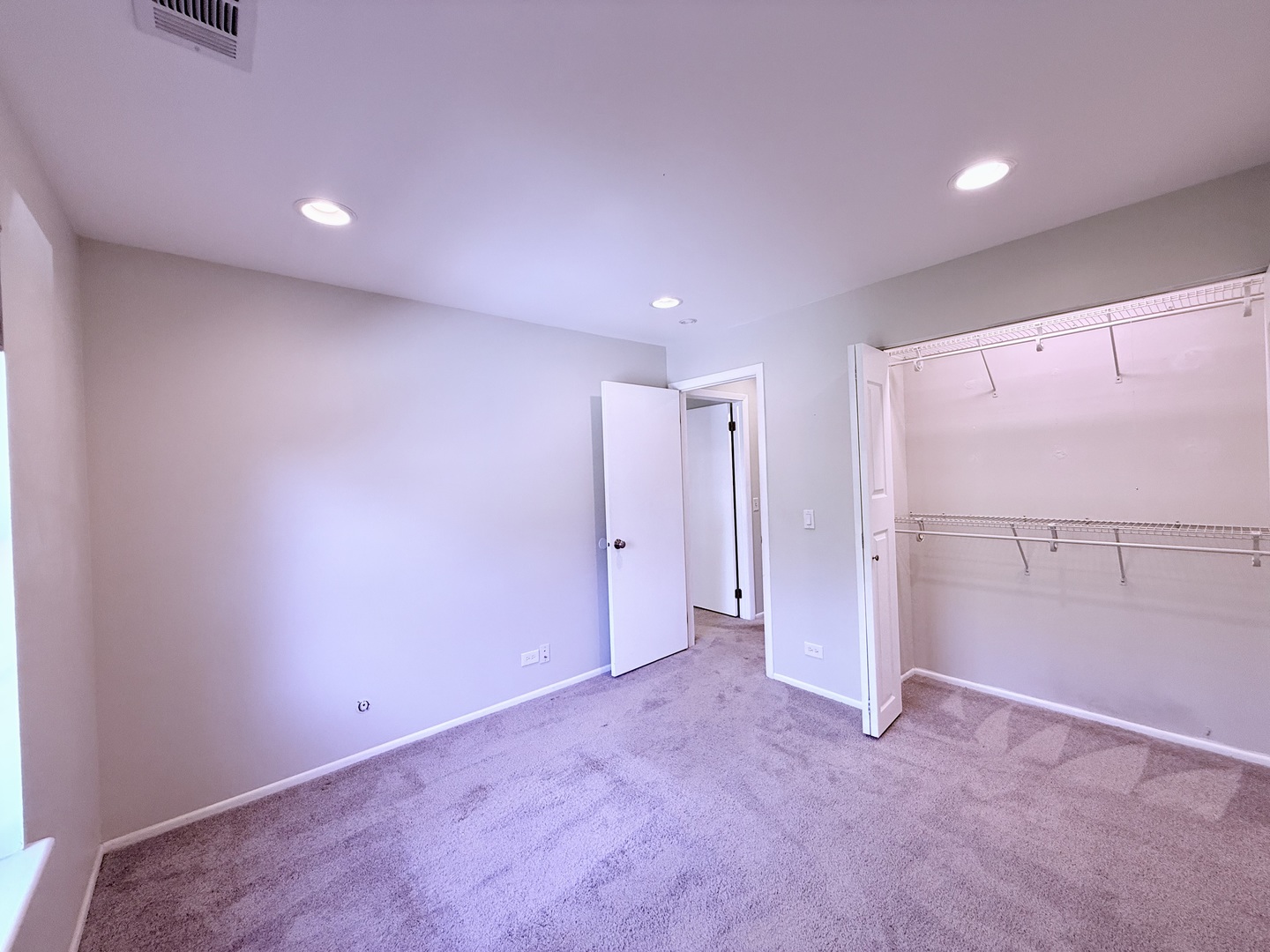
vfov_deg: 85.7
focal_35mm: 14
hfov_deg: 102.1
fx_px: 514
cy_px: 476
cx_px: 635
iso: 125
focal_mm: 2.22
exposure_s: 1/120
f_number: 2.2
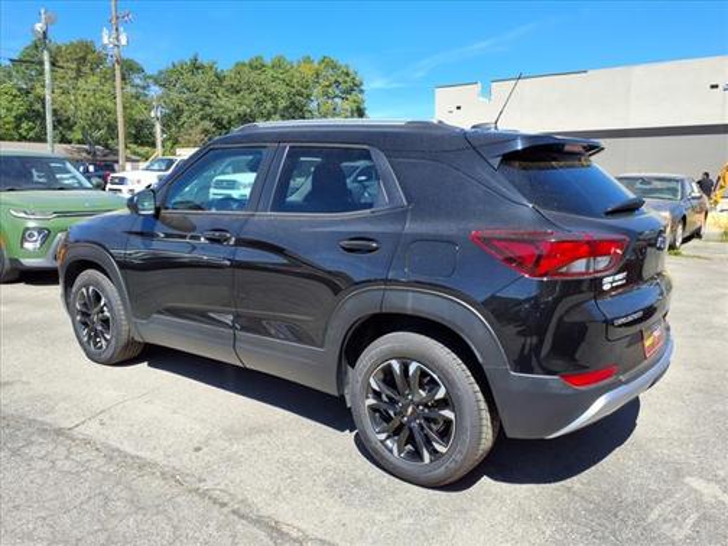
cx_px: 364
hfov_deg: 65.3
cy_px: 273
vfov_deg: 51.4
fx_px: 568
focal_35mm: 27
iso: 40
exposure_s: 1/1111
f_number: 1.9
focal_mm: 3.58
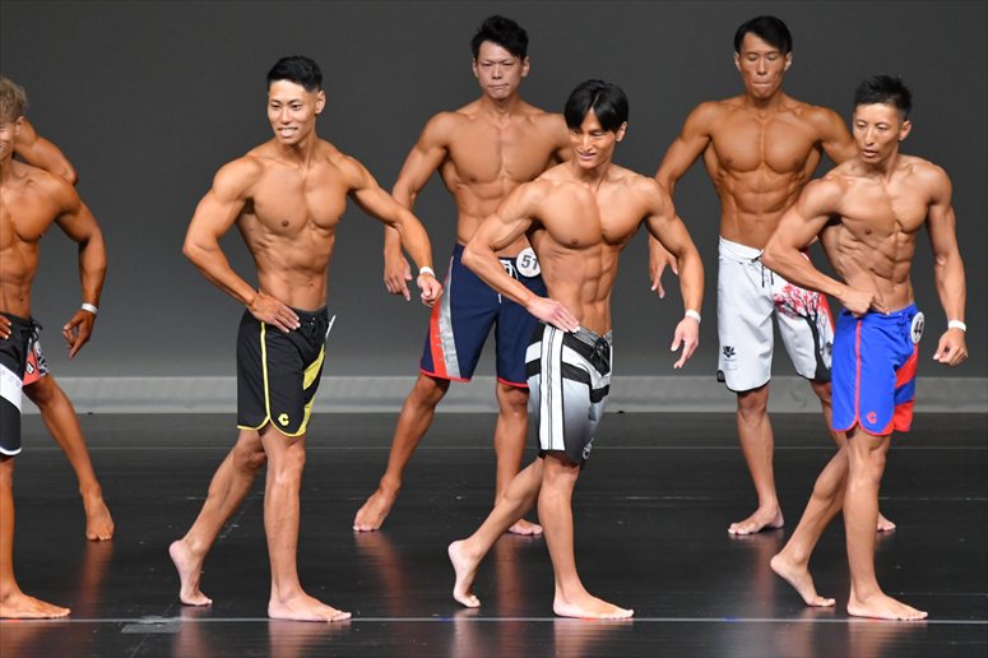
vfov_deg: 4.4
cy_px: 329
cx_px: 494
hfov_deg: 6.5
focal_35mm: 315
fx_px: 8641
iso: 4000
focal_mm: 210
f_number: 5.6
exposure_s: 1/400
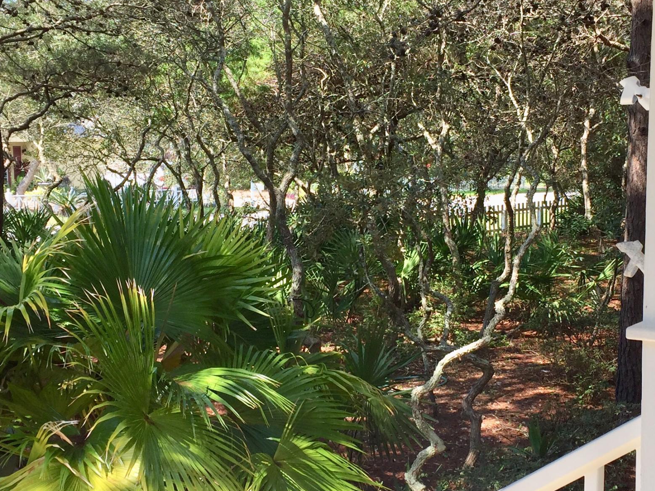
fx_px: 1059
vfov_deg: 26.1
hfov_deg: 34.3
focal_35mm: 56
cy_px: 266
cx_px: 369
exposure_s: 1/421
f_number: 2.2
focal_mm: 4.15
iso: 32
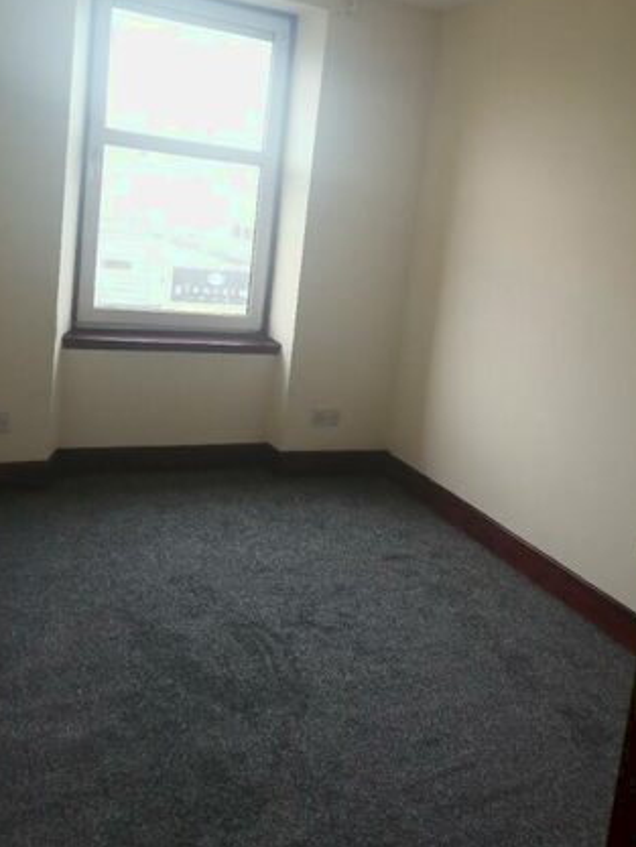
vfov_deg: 53.6
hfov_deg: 41.6
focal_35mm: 34
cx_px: 380
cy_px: 344
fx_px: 832
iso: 160
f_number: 1.8
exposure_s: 1/50
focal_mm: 3.88
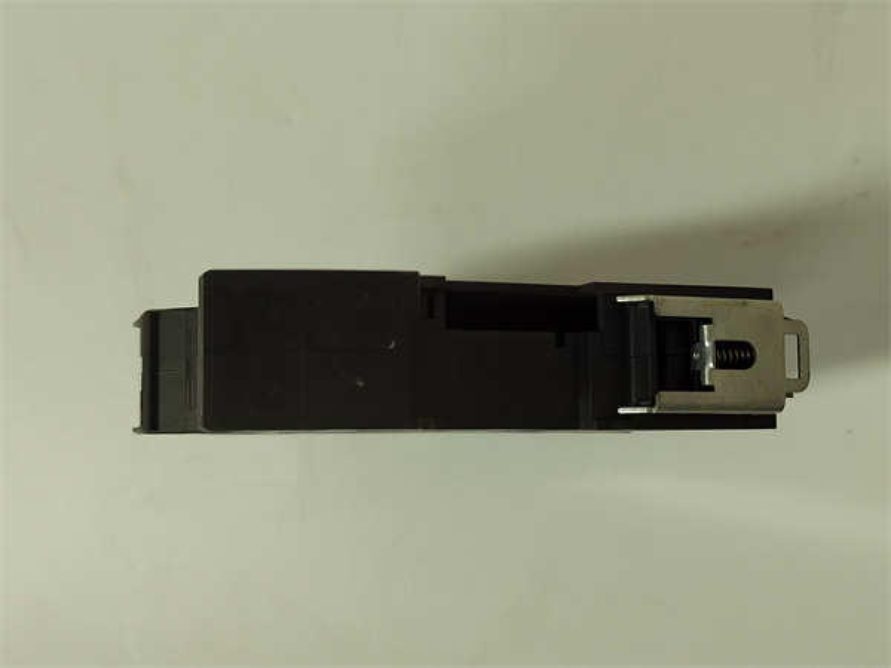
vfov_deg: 31.5
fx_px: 1184
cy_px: 334
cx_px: 446
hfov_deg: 41.2
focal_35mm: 46
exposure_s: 1/100
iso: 1694
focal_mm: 5.52
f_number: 1.9
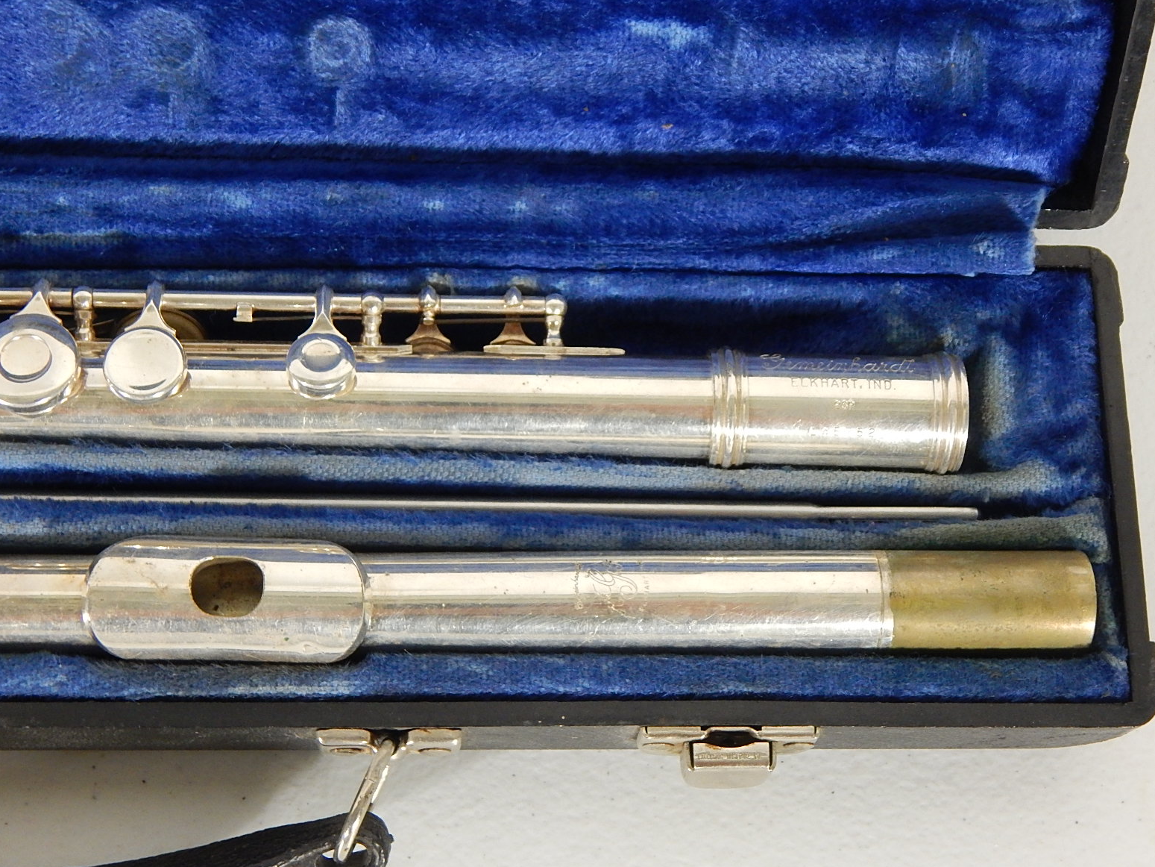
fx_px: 2102
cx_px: 594
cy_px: 439
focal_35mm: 63
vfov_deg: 23.3
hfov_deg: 30.7
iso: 400
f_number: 4
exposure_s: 1/13
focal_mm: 10.9
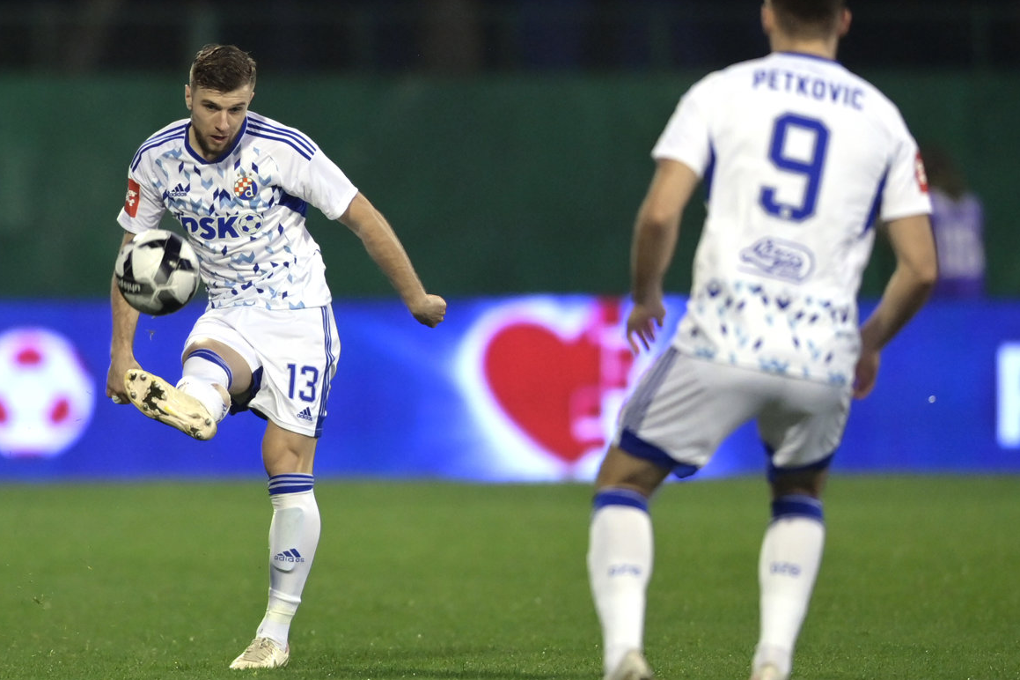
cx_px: 524
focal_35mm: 414
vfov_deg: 3.3
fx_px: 11726
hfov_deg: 5.0
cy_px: 333
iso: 5000
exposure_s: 1/1250
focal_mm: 400
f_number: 2.8
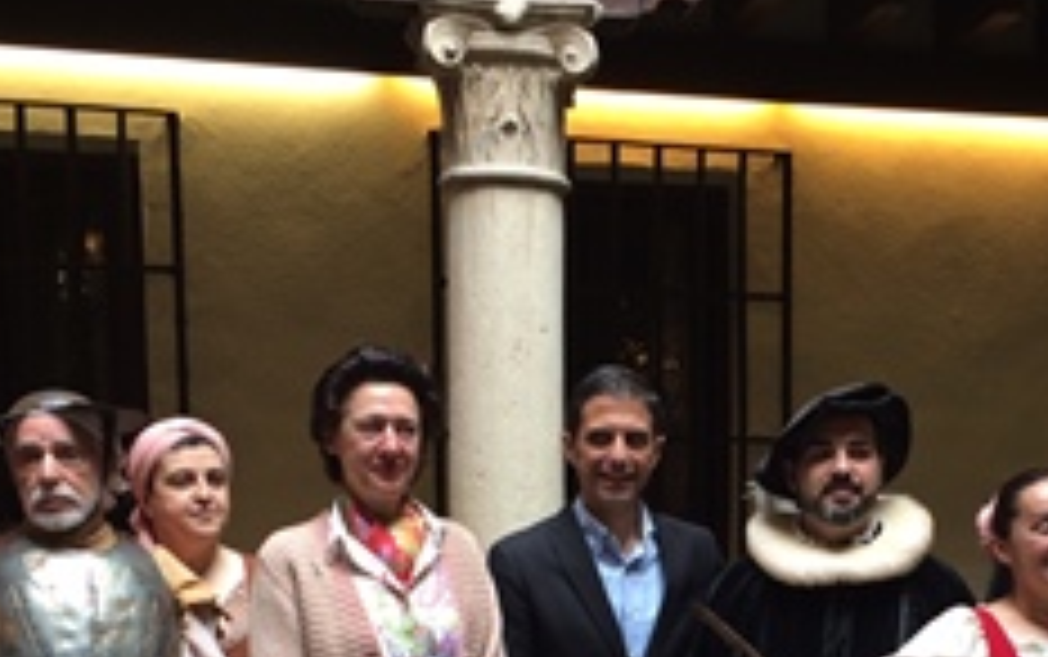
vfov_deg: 21.0
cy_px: 716
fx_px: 1686
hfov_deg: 34.1
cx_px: 720
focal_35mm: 59
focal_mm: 4.15
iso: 32
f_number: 2.2
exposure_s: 1/51
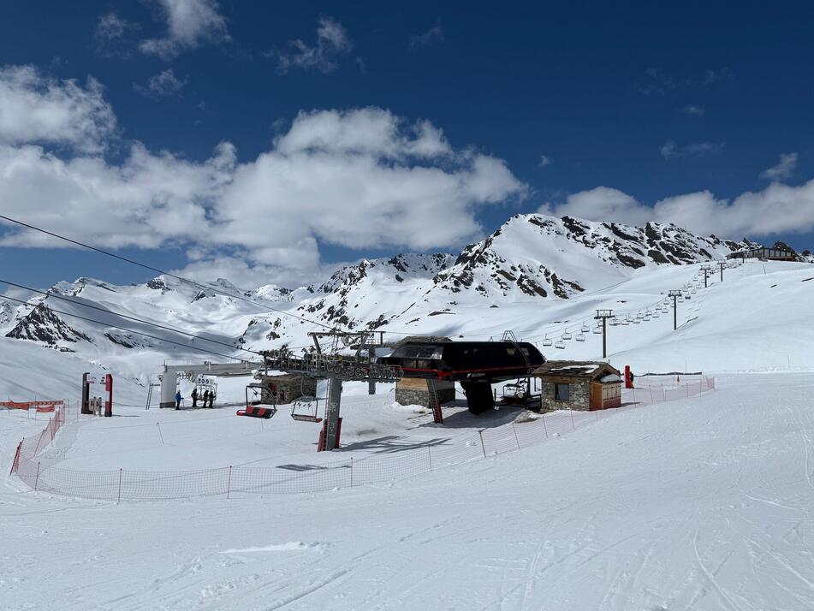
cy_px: 311
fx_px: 612
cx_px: 427
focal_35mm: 26
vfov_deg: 53.1
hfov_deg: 67.2
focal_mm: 6.76
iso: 64
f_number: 1.78
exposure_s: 1/32258
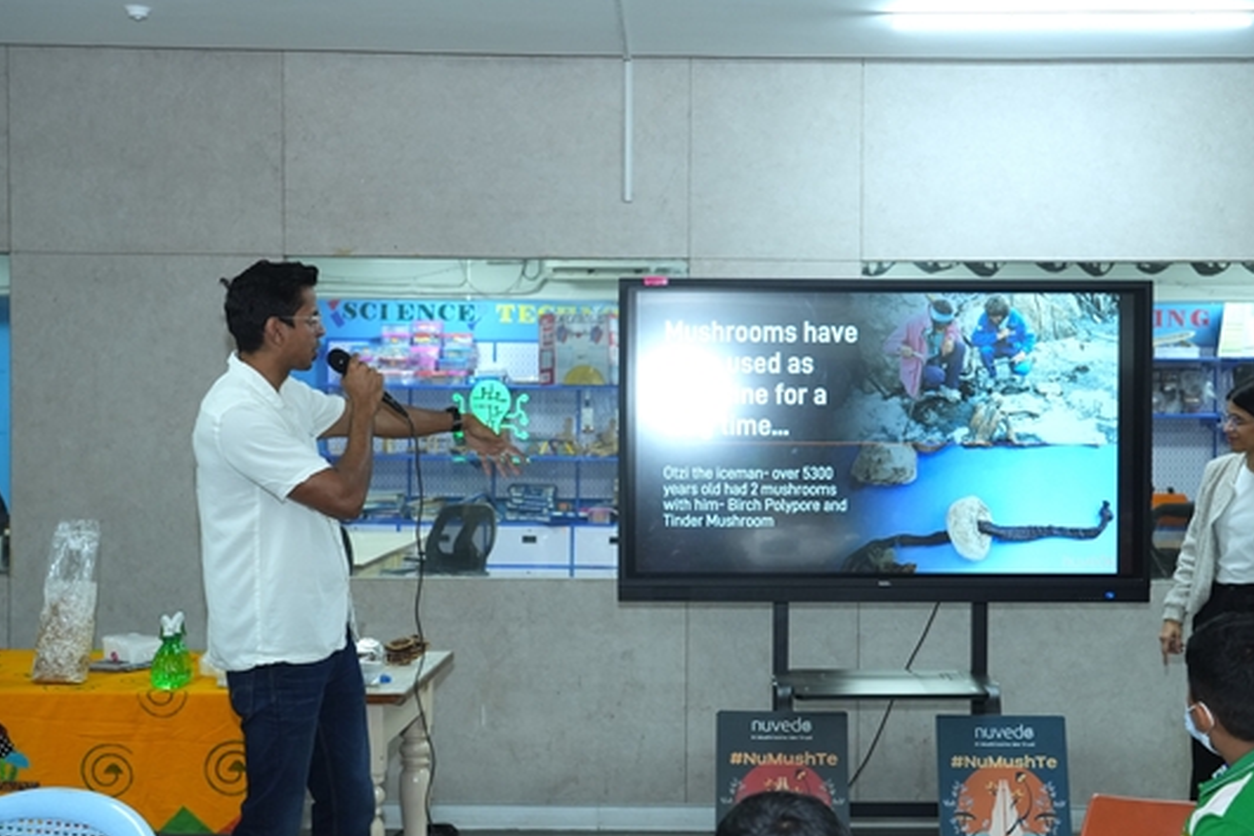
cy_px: 465
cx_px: 690
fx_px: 1811
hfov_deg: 38.2
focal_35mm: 52
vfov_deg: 26.0
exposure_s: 1/80
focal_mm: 46
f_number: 5.6
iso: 2500
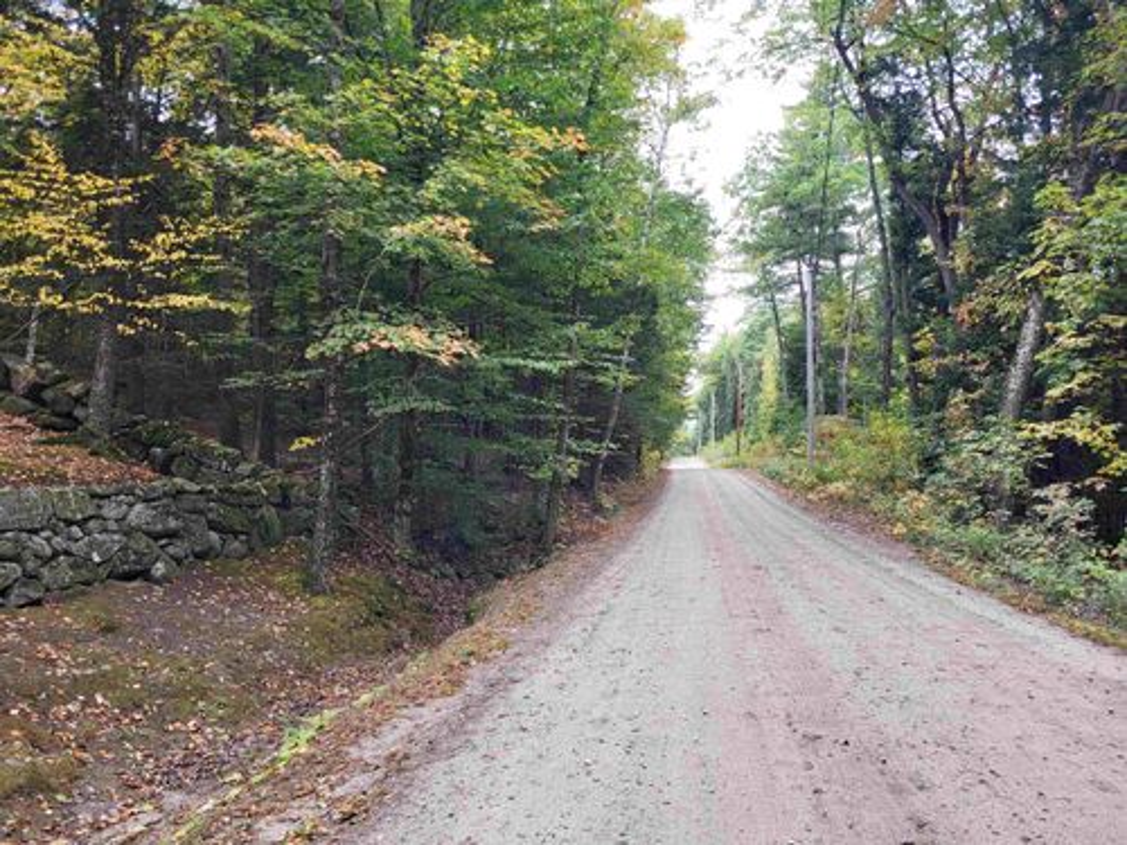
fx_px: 846
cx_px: 564
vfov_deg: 53.1
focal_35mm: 26
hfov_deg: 67.3
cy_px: 422
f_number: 1.8
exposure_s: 1/120
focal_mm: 5.4
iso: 50
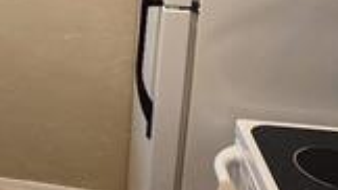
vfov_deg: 20.6
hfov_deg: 31.2
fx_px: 502
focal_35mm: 56
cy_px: -10
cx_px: -69
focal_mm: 2.2
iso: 400
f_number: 2.2
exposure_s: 1/60
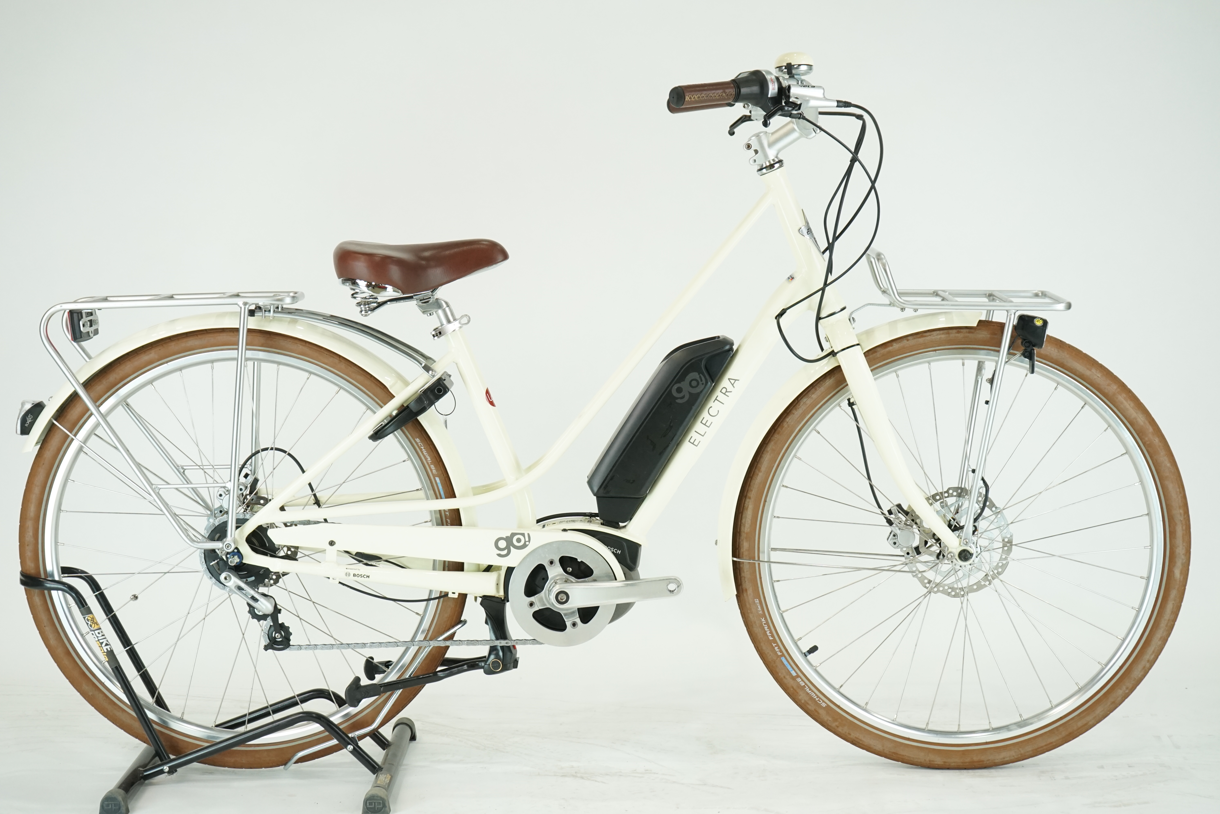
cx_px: 610
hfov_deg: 33.9
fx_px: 1999
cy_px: 407
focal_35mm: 59
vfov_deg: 23.0
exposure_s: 1/200
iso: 1600
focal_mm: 59
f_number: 6.3
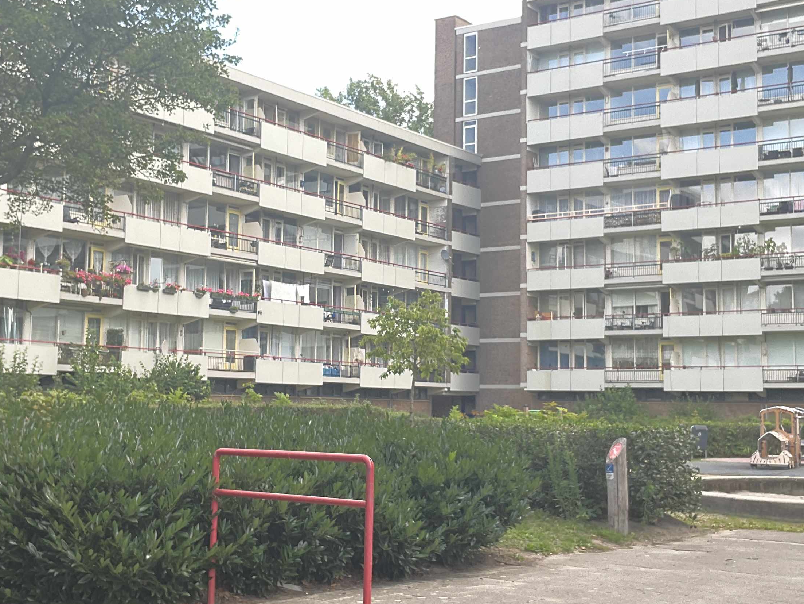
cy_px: 279
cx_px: 387
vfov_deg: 27.5
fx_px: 1231
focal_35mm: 53
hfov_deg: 36.2
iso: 20
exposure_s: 1/100
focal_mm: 3
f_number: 1.8
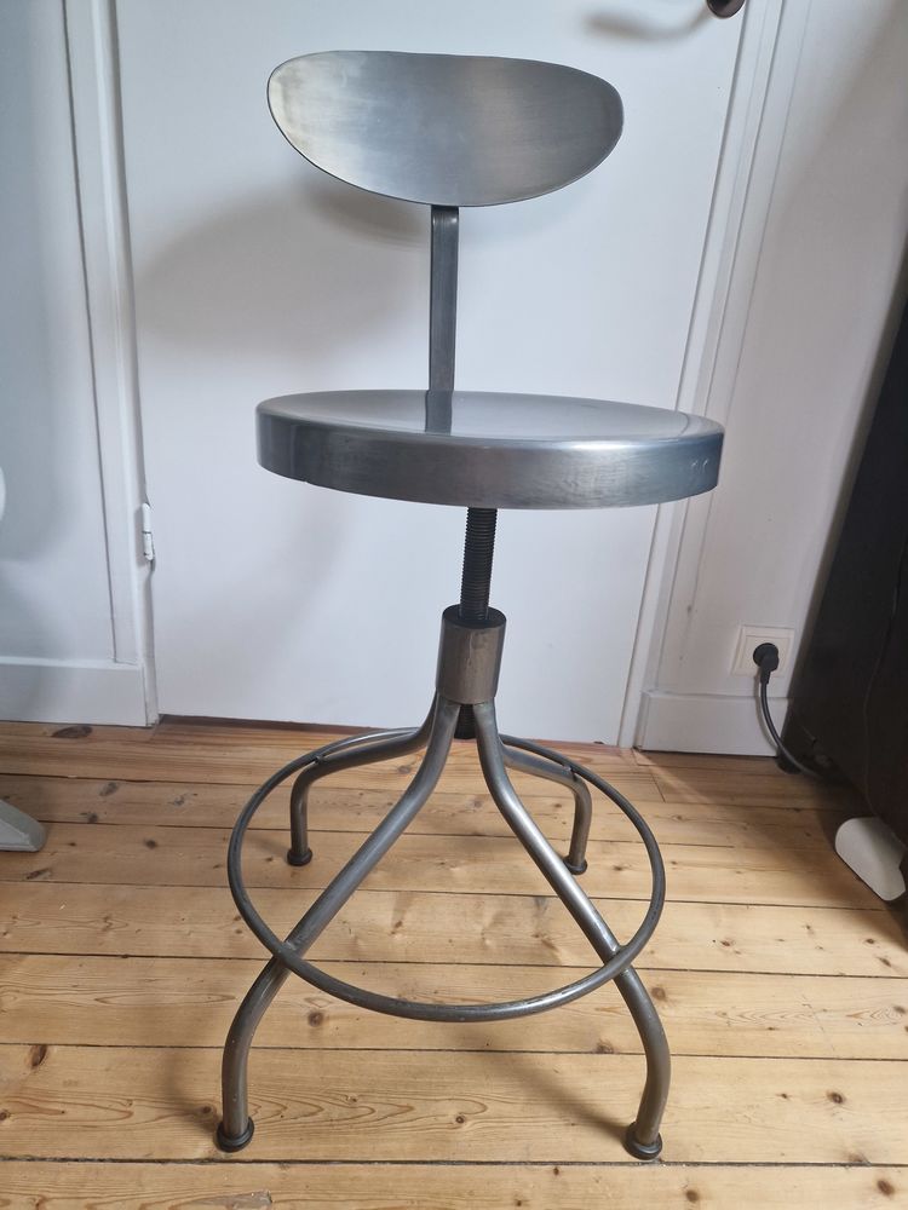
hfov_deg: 58.9
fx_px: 804
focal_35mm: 23
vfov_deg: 73.9
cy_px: 605
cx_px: 454
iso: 320
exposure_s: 1/100
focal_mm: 5.4
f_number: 1.8
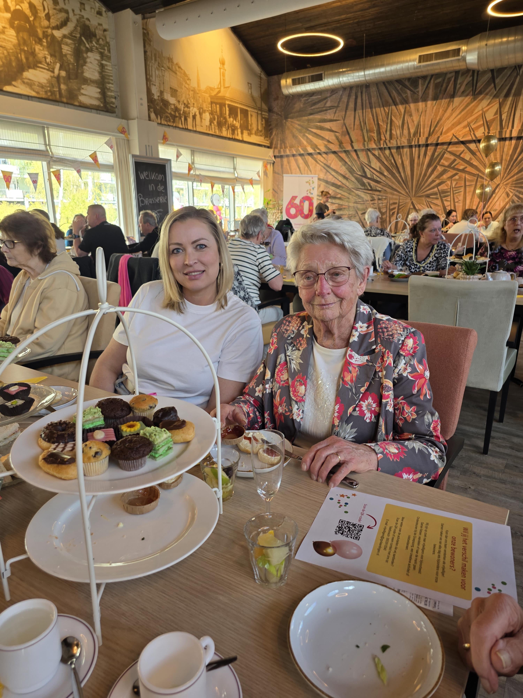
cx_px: 262
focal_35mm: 23
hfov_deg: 58.9
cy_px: 349
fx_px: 463
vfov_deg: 73.9
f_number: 1.7
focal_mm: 6.3
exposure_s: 1/54.1
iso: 64
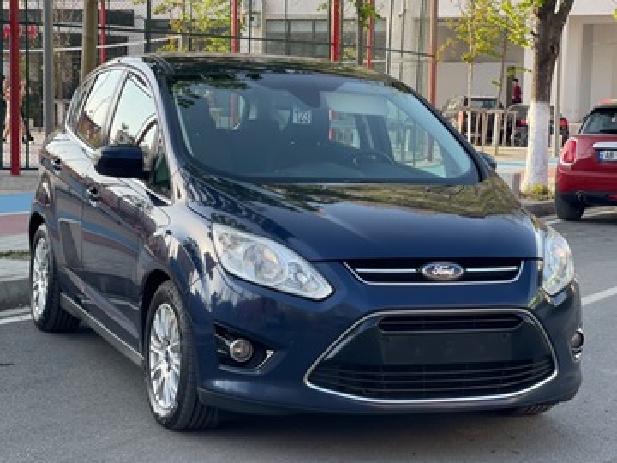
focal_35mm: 64
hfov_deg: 30.3
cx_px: 308
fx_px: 1141
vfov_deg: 22.9
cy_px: 232
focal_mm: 7.5
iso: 20
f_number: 2.2
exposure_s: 1/124
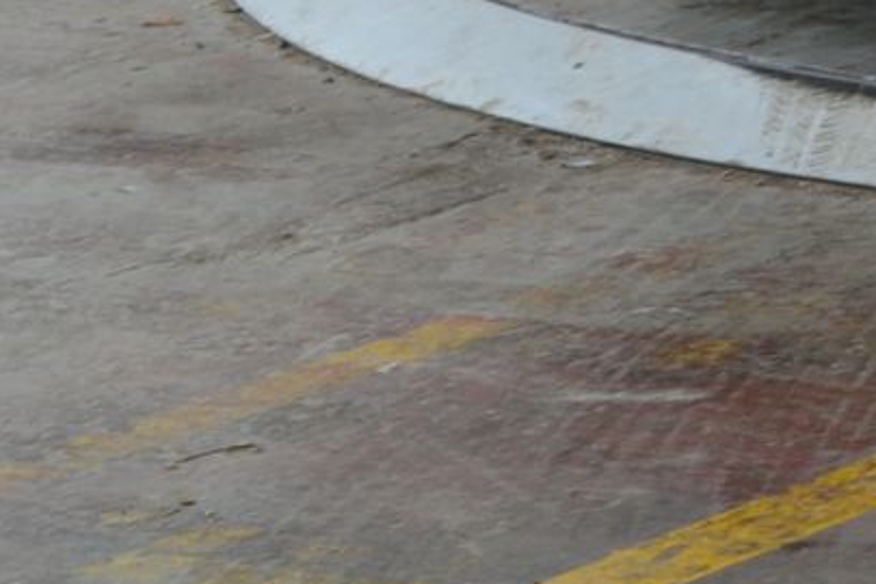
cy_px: -780
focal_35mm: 273
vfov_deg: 4.9
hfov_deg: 7.2
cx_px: 1867
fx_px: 6642
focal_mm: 36
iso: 140
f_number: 8
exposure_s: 1/5
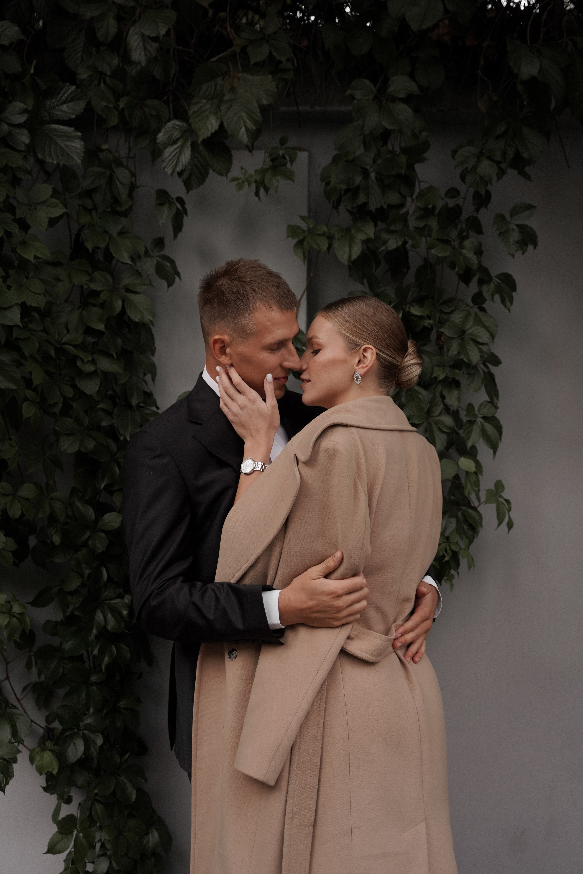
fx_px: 947
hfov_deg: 34.2
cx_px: 292
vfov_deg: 49.6
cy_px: 437
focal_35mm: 39
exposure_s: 1/800
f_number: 2.8
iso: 400
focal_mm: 39
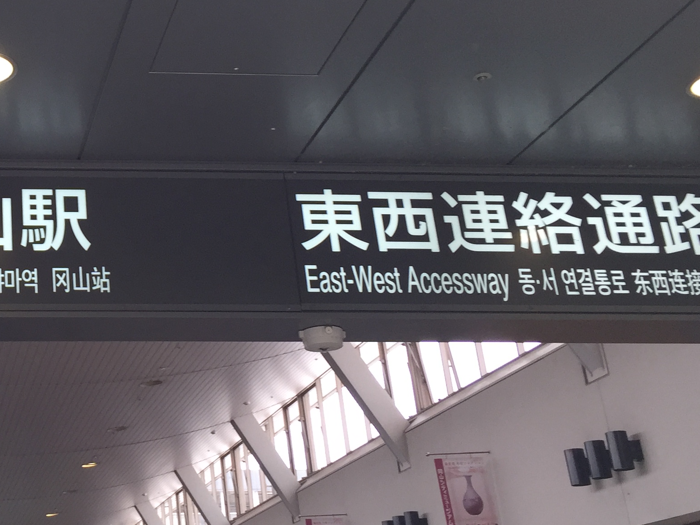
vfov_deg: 23.9
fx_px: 1234
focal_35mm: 61
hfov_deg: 29.8
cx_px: 24
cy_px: 155
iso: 50
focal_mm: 4.15
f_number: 2.2
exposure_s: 1/120
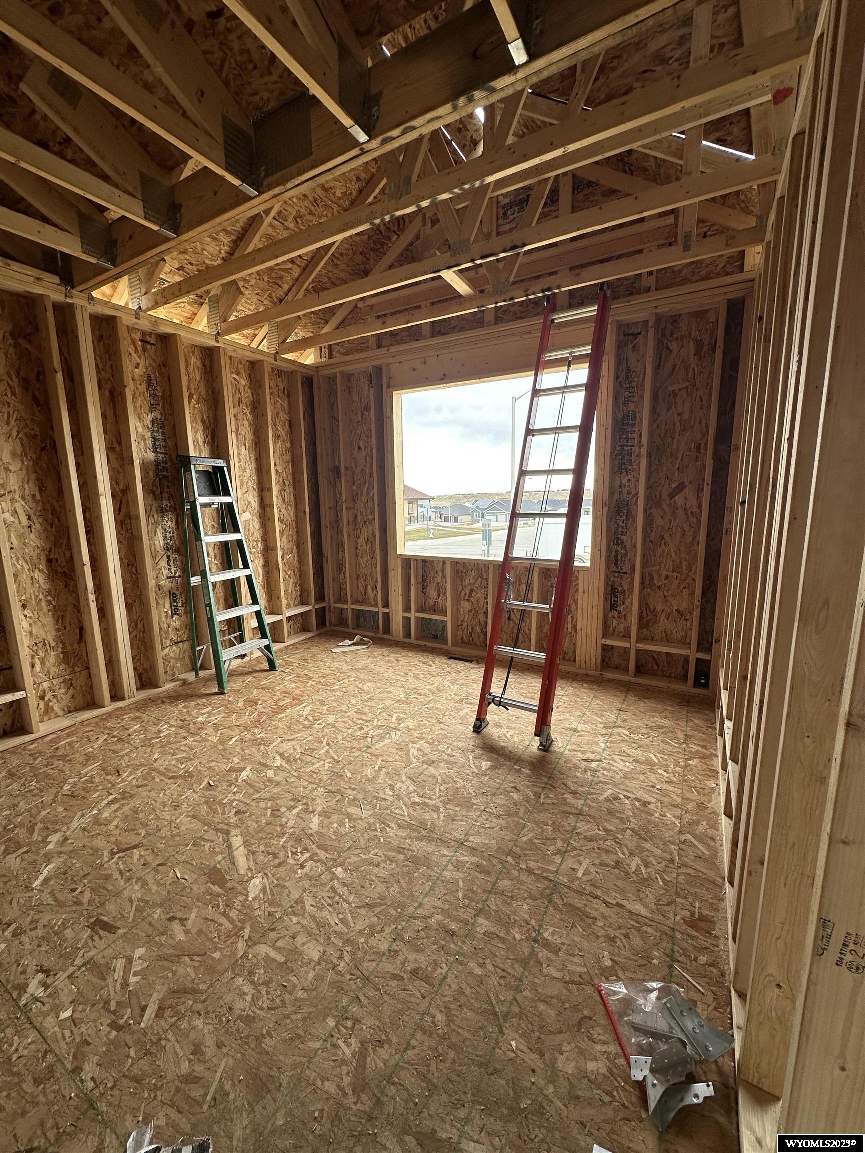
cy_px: 576
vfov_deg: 102.1
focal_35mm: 14
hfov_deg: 85.7
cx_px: 432
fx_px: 466
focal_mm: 2.22
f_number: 2.2
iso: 50
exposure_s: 1/99
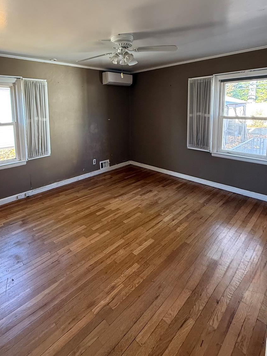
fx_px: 195
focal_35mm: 19
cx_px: 98
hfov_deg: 67.5
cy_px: 130
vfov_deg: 82.8
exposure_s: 1/68
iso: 320
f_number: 2.2
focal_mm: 2.22
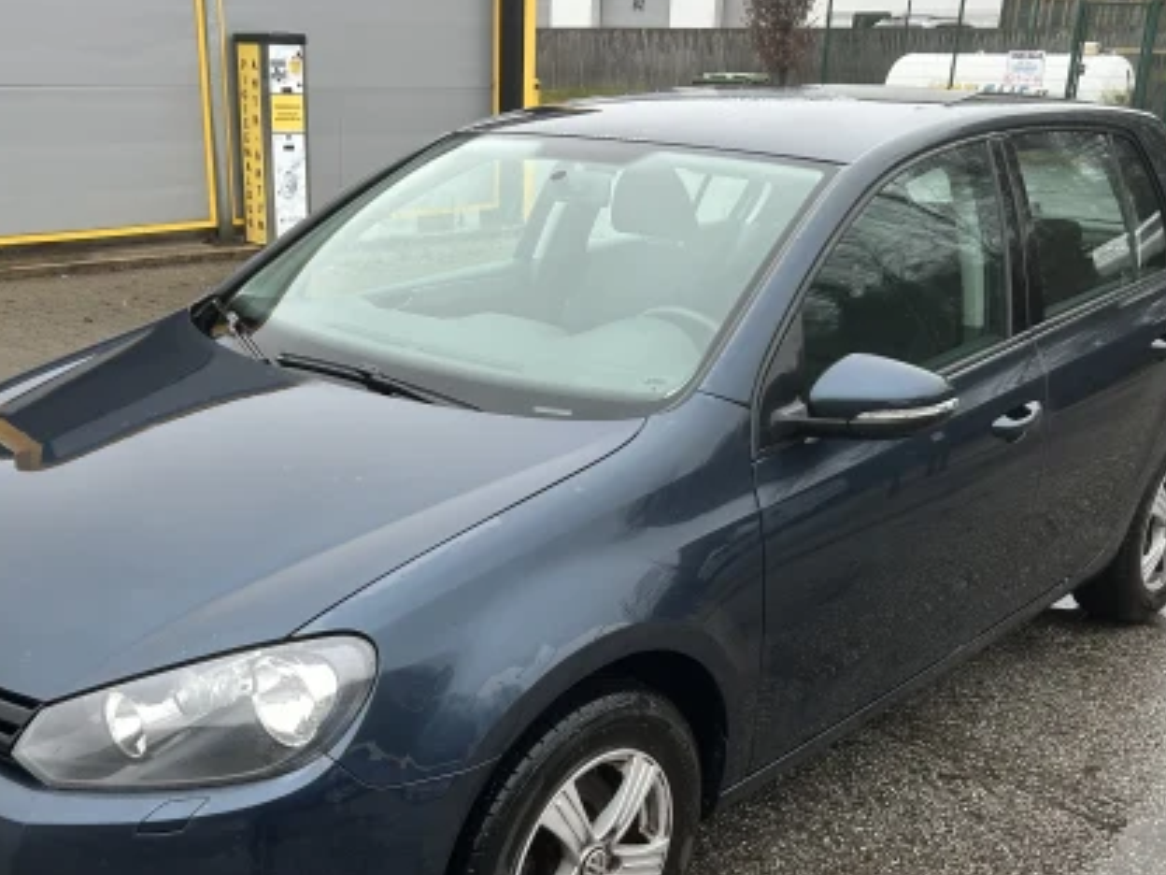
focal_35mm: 40
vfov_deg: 35.5
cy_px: 600
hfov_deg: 46.7
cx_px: 524
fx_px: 1347
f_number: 1.5
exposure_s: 1/121
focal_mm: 5.7
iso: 50
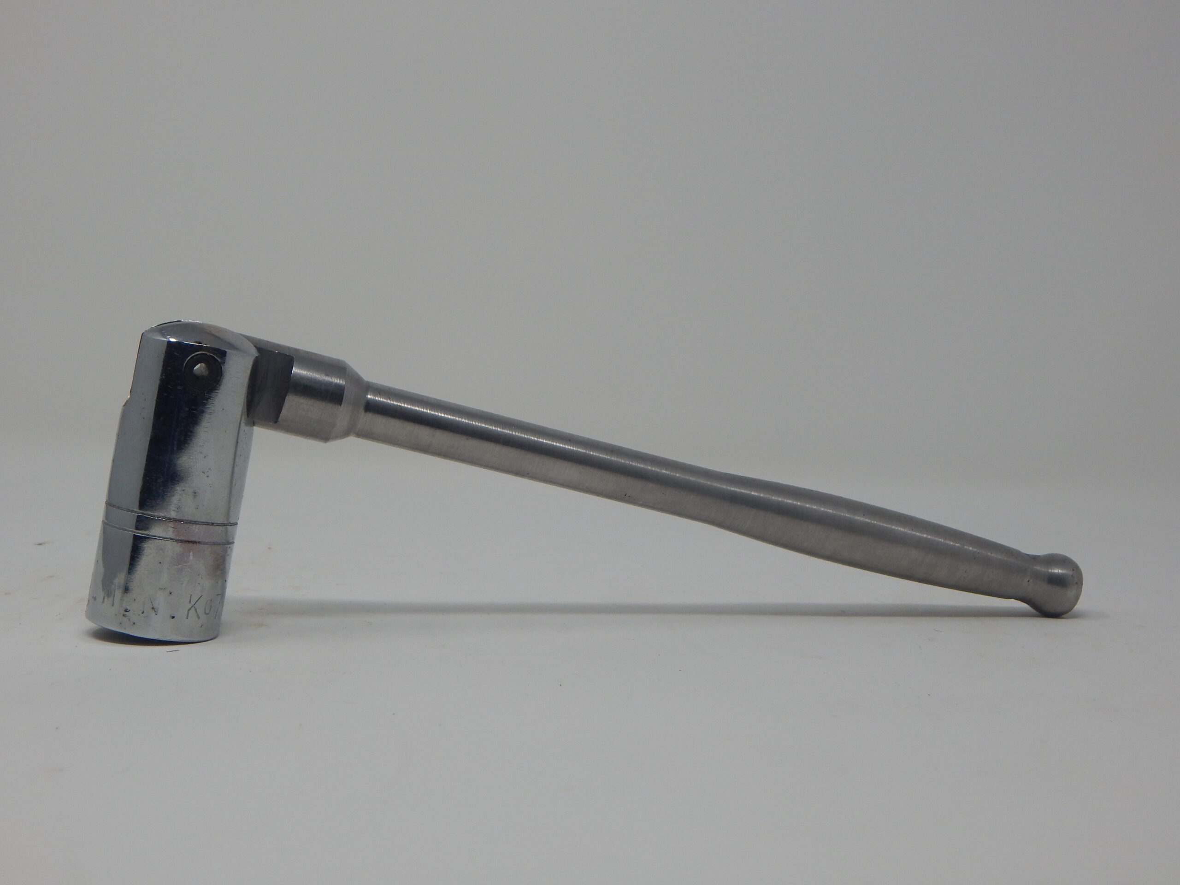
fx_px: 1841
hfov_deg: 35.5
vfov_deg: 27.0
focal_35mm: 54
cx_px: 590
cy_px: 442
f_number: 3.8
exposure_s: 1/160
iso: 125
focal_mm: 9.7
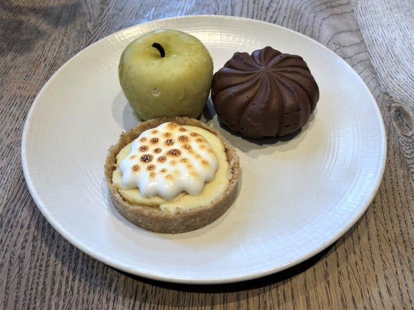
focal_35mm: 28
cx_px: 207
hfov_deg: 63.4
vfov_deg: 49.7
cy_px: 155
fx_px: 335
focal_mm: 3.99
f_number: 1.8
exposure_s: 1/99
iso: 32
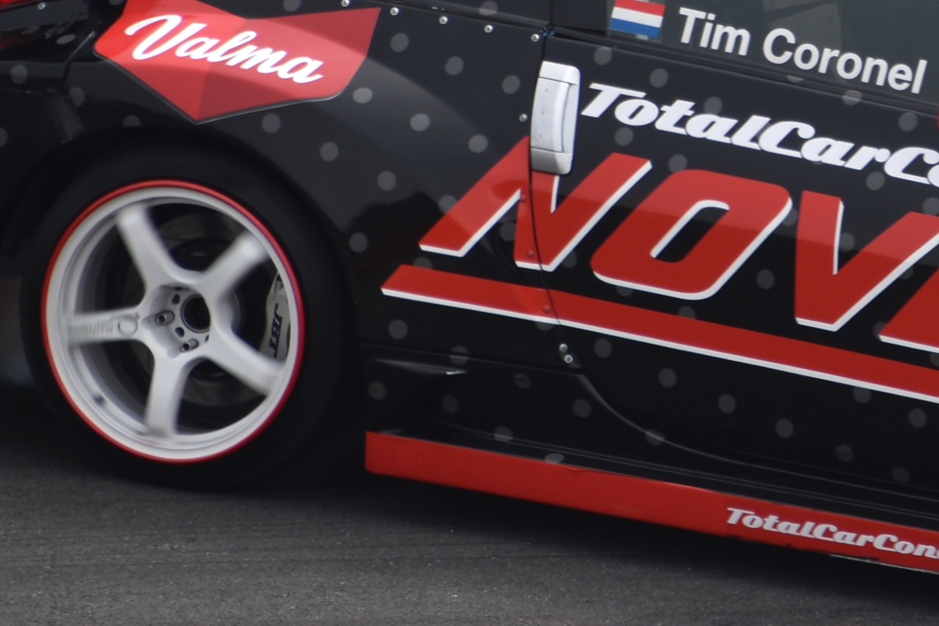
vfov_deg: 1.8
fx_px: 19837
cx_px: 1043
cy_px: 31
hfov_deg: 2.7
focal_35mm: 760
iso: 100
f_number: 6.3
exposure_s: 1/400
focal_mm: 185
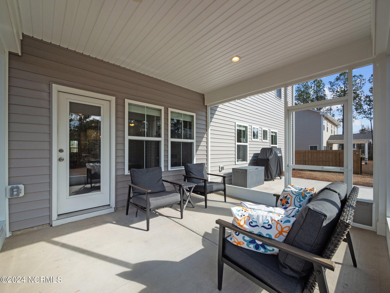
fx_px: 158
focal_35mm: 14
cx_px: 195
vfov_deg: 85.7
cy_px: 146
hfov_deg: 102.1
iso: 200
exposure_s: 1/640
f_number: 5.6
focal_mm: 7
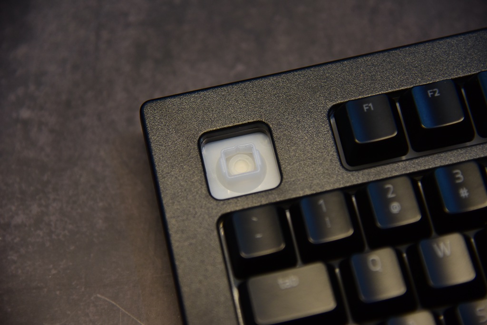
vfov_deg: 11.4
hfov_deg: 17.1
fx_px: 1623
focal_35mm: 120
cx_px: 244
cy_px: 162
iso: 1600
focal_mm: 120
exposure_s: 1/40
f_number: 4
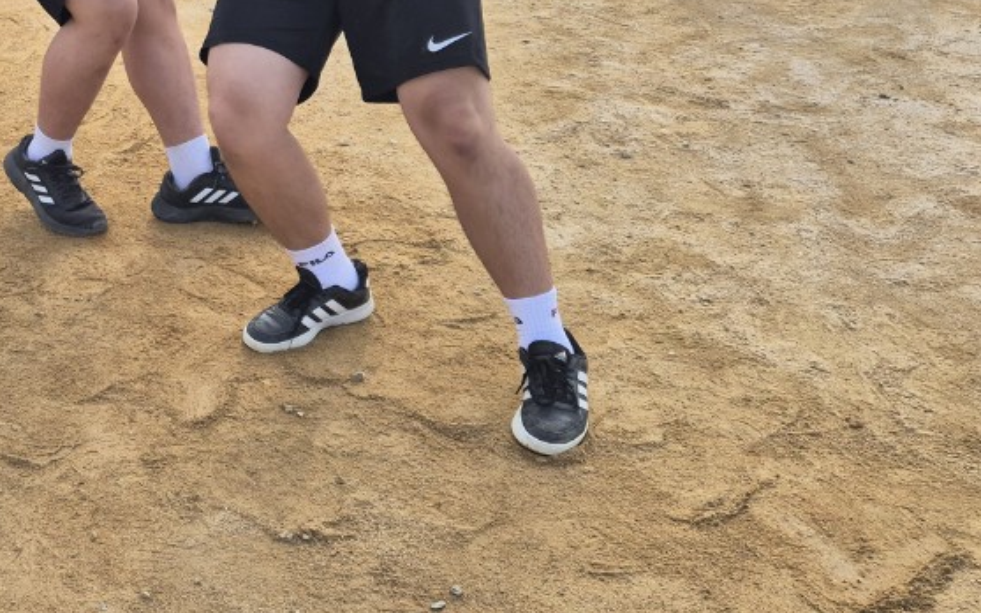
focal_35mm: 56
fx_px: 1497
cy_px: 51
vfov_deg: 22.5
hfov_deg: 33.5
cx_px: 23
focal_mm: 5.4
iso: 25
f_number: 1.8
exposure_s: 1/667
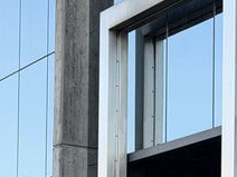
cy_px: 303
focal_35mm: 174
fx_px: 1191
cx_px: 417
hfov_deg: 10.7
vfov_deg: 8.3
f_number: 1.78
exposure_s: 1/1013
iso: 64
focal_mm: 6.76
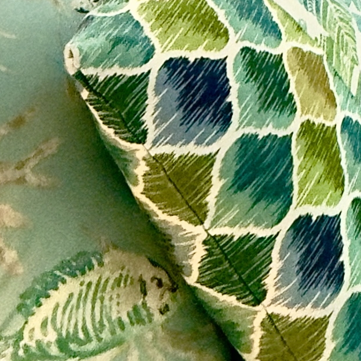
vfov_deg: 15.9
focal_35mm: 80
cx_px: 723
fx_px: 944
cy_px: -398
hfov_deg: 16.5
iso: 400
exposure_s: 1/120
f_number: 2.2
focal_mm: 2.22
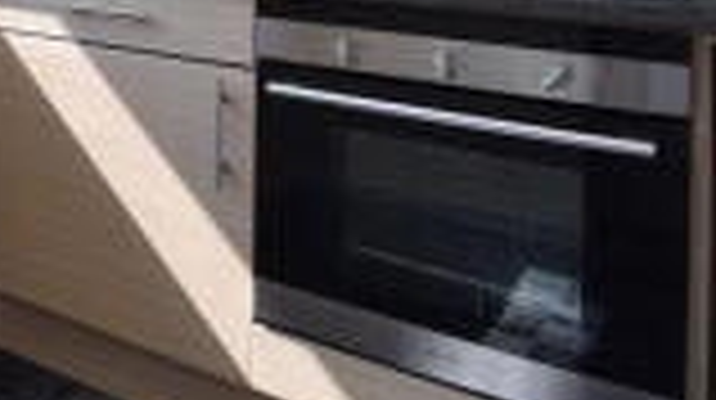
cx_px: -189
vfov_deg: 22.1
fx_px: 891
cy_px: -155
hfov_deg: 33.5
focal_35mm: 47
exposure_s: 1/40
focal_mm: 10
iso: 100
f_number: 7.1
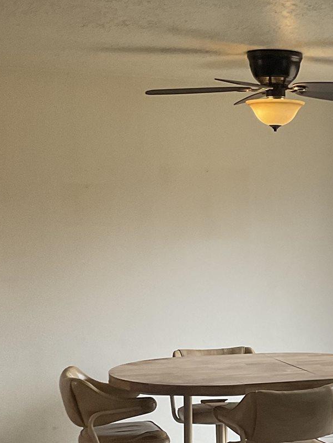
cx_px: 319
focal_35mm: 83
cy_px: 412
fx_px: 1064
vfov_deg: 22.9
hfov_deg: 17.4
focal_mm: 3
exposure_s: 1/60
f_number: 1.8
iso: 80
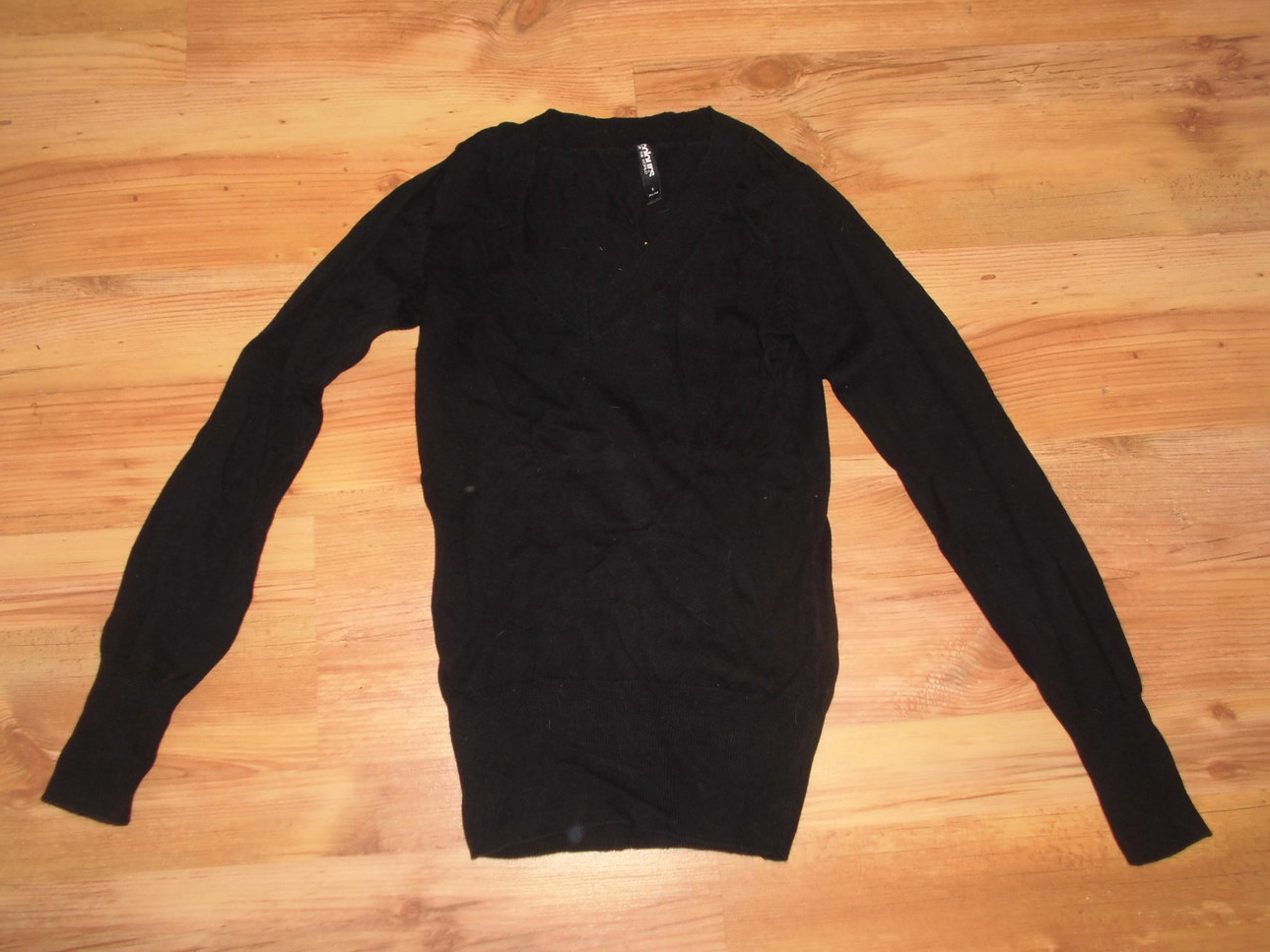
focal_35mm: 30
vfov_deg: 46.8
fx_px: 1101
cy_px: 479
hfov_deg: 60.0
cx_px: 619
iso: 100
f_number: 3.4
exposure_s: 1/60
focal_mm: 5.3
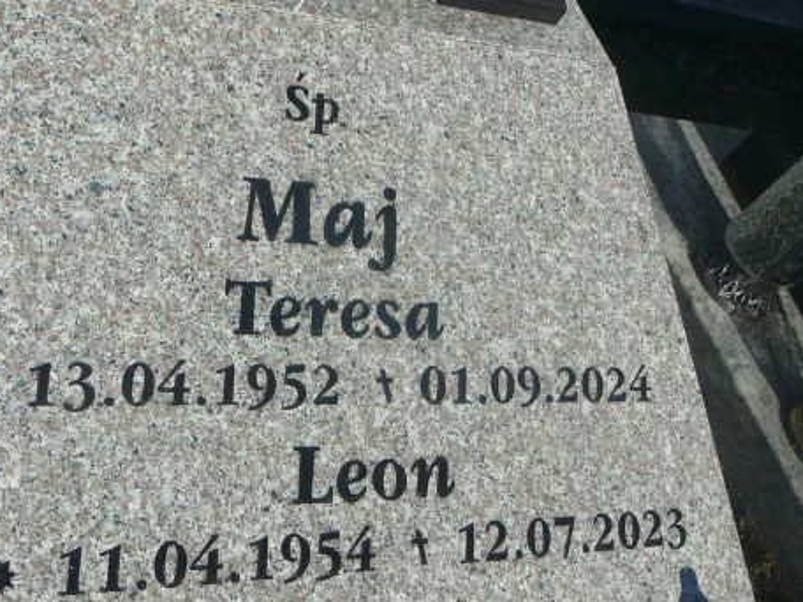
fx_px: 1693
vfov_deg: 20.1
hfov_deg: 26.6
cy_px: 366
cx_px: 287
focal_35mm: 73
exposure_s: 1/500
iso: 80
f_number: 5.6
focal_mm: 7.8
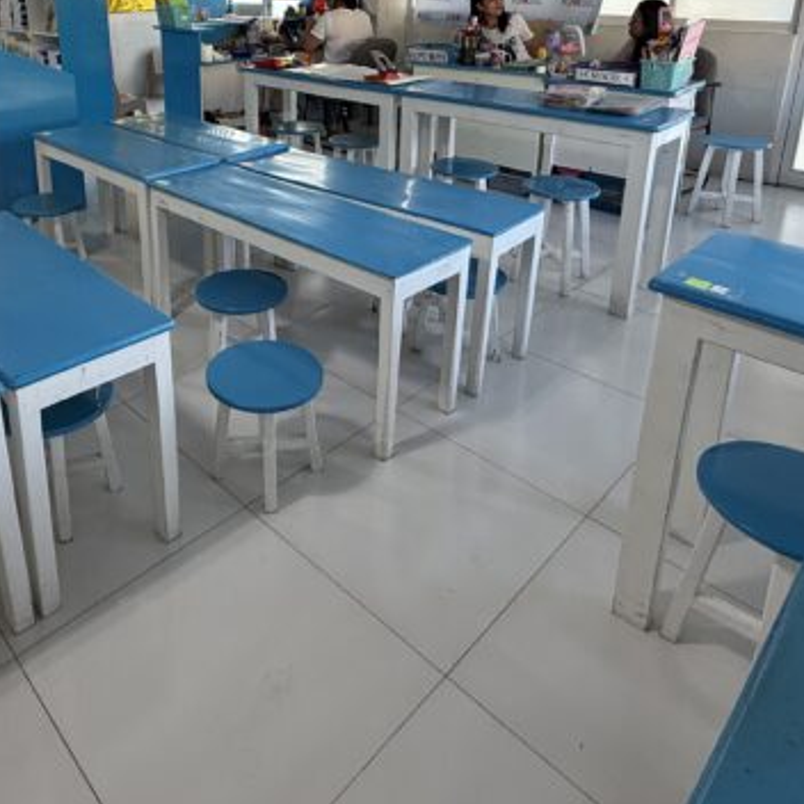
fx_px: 709
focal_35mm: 27
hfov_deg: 57.9
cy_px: 167
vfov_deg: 55.2
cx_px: 274
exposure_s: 1/99
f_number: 2.2
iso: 125
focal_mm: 2.22
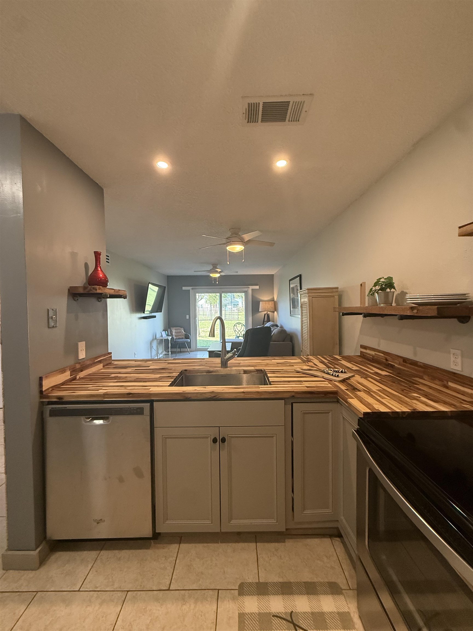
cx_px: 236
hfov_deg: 85.7
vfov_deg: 102.1
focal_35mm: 14
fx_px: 255
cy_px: 316
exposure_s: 1/120
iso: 320
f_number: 2.2
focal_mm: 2.22
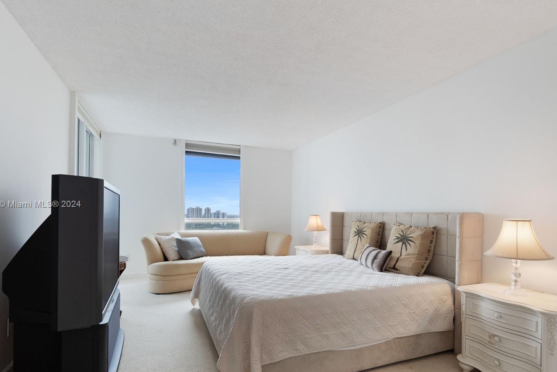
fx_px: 294
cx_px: 280
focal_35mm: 19
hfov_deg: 86.9
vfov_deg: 64.4
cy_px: 205
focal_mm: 16
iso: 1250
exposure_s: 1/40
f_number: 11
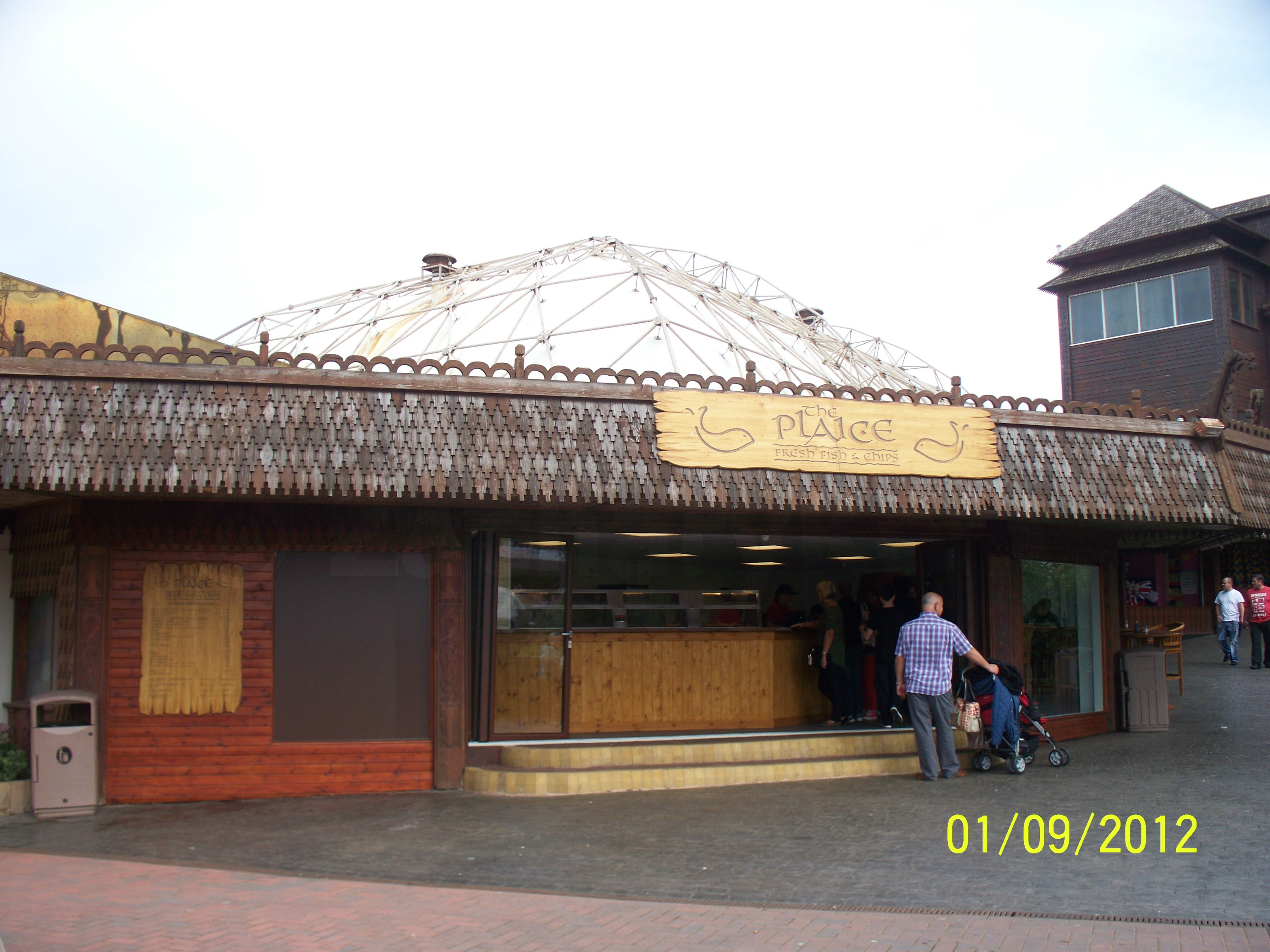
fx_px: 1321
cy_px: 476
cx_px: 635
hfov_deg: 51.4
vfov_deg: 39.7
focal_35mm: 36
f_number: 2.8
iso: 64
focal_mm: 7.54
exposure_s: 1/500
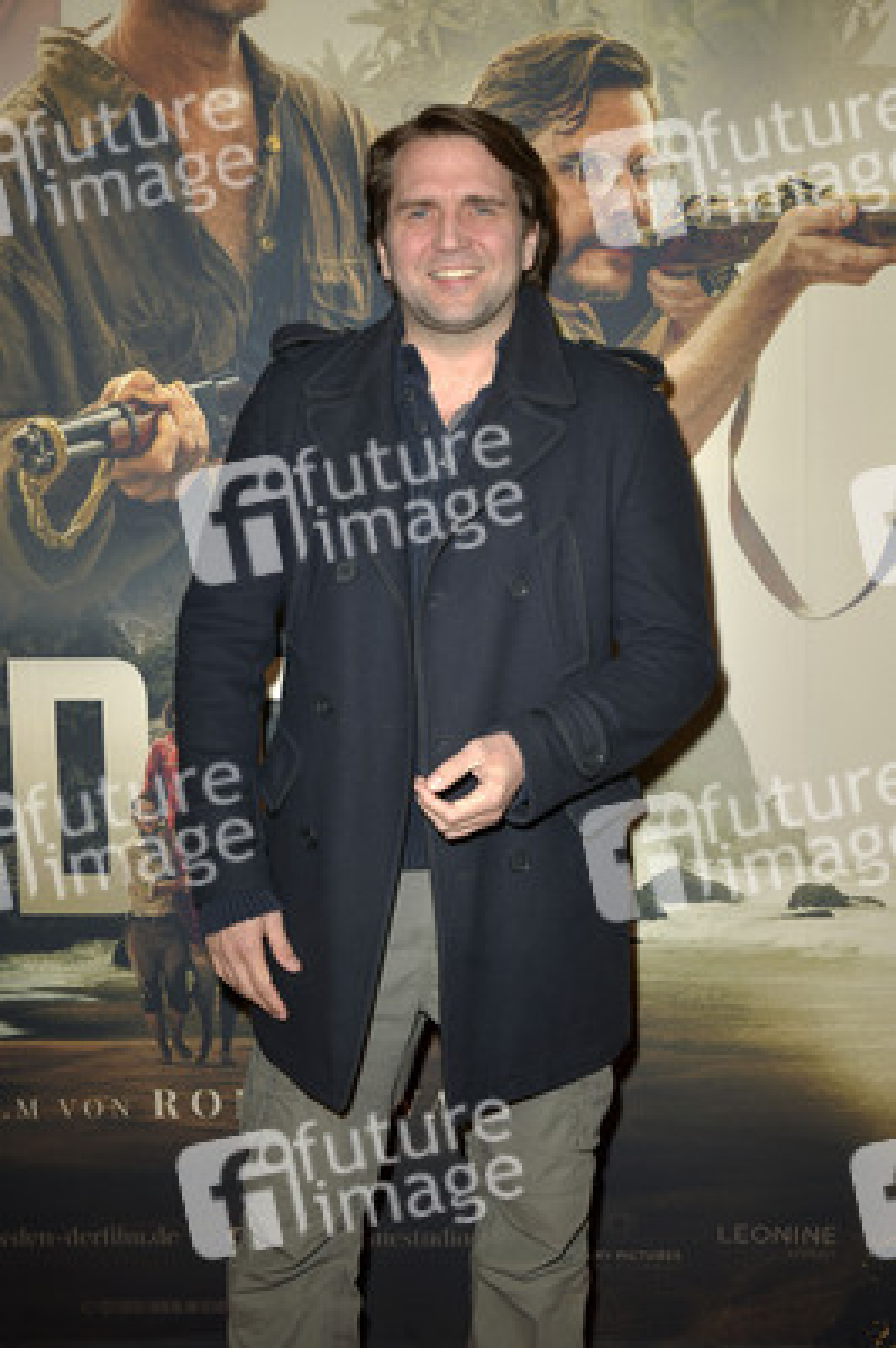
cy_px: 674
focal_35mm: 38
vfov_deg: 50.7
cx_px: 448
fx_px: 1421
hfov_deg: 35.0
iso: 250
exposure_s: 1/250
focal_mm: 38
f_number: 5.6
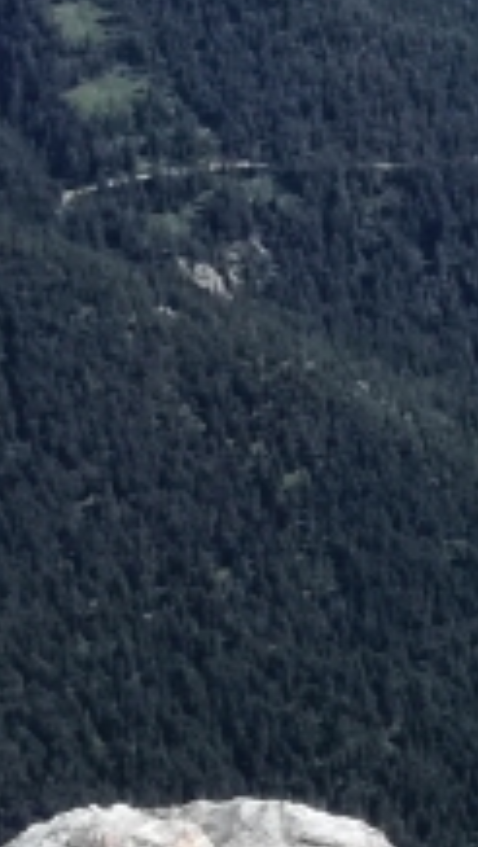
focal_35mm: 162
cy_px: -132
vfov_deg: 13.0
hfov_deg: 6.1
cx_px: 1978
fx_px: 3642
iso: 50
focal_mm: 3.79
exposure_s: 1/1078
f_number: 2
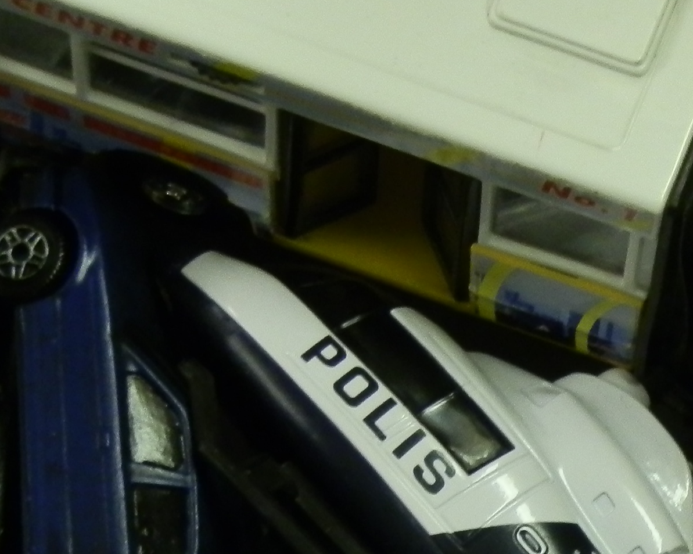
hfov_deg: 8.9
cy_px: 475
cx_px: 922
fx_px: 4388
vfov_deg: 7.2
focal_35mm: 214
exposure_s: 1/15
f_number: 3.7
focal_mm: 10.99
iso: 200
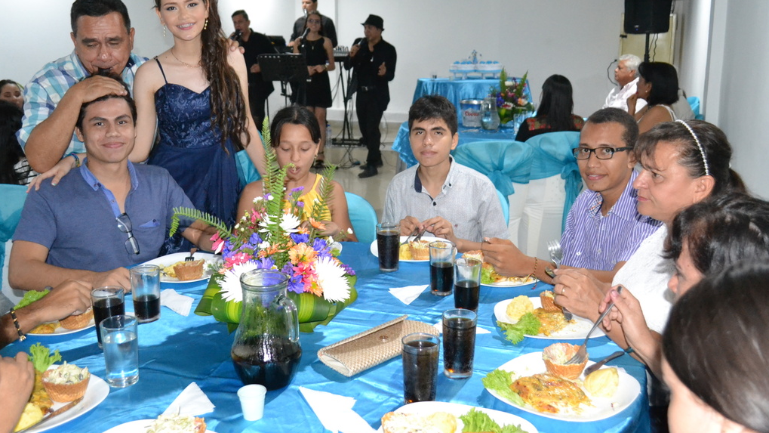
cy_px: 171
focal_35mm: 37
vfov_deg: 31.9
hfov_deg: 54.0
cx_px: 374
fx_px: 754
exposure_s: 1/60
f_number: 3.8
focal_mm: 20
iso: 3200
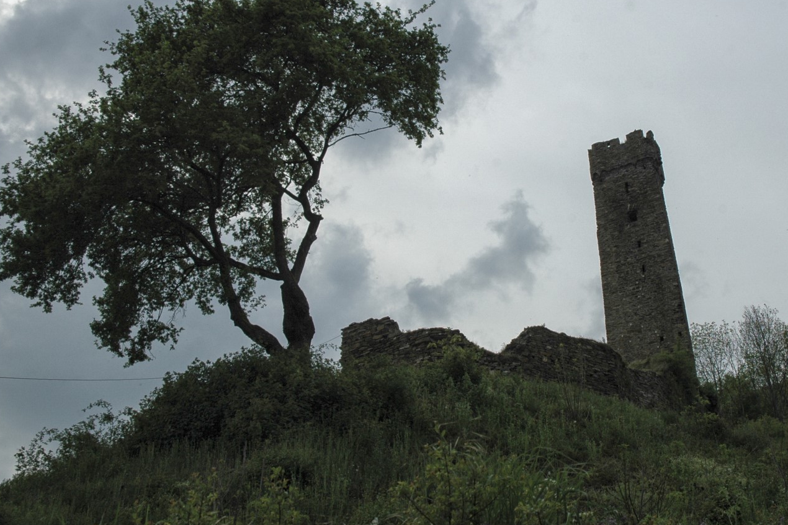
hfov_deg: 42.6
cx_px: 465
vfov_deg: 29.2
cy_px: 227
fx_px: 1007
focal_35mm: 46
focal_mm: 24
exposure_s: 1/400
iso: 200
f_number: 10
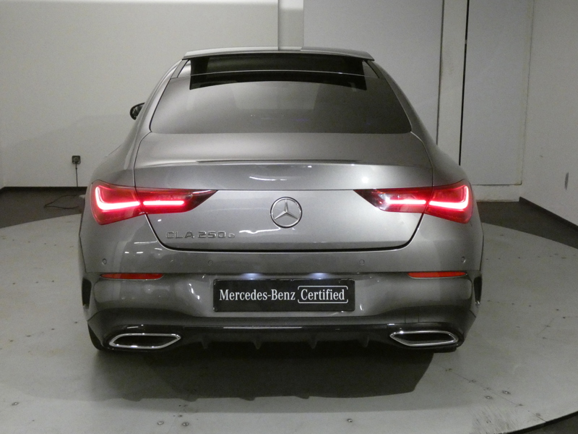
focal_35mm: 46
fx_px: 768
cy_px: 217
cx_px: 289
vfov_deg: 31.5
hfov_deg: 41.2
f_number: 3.8
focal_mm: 8.2
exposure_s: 1/125
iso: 2000
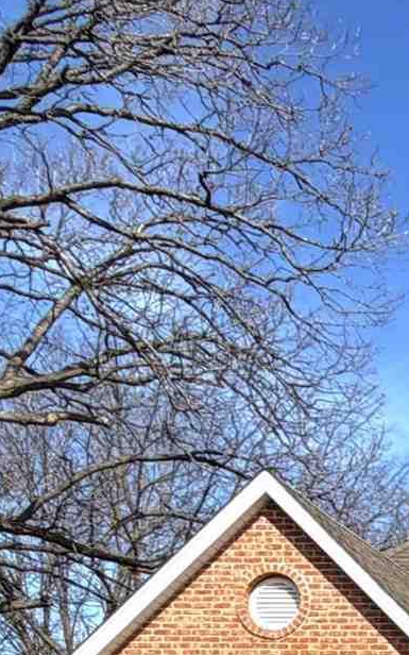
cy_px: 913
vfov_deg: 23.6
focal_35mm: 74
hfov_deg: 13.8
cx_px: 915
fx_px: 1320
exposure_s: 1/909
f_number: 2.2
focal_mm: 2.22
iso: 25
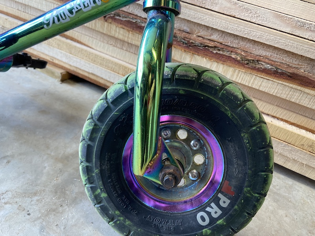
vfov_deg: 53.1
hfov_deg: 67.3
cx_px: 158
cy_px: 118
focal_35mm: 26
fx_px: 237
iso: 125
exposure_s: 1/120
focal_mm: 4.25
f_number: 1.8
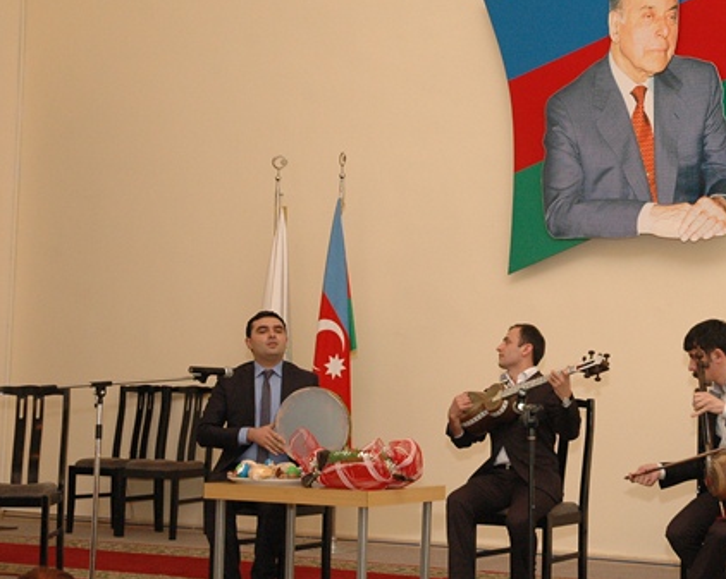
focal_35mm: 75
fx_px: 1604
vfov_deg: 20.5
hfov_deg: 25.2
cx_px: 544
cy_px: 272
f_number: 6.3
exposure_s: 1/100
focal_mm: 35
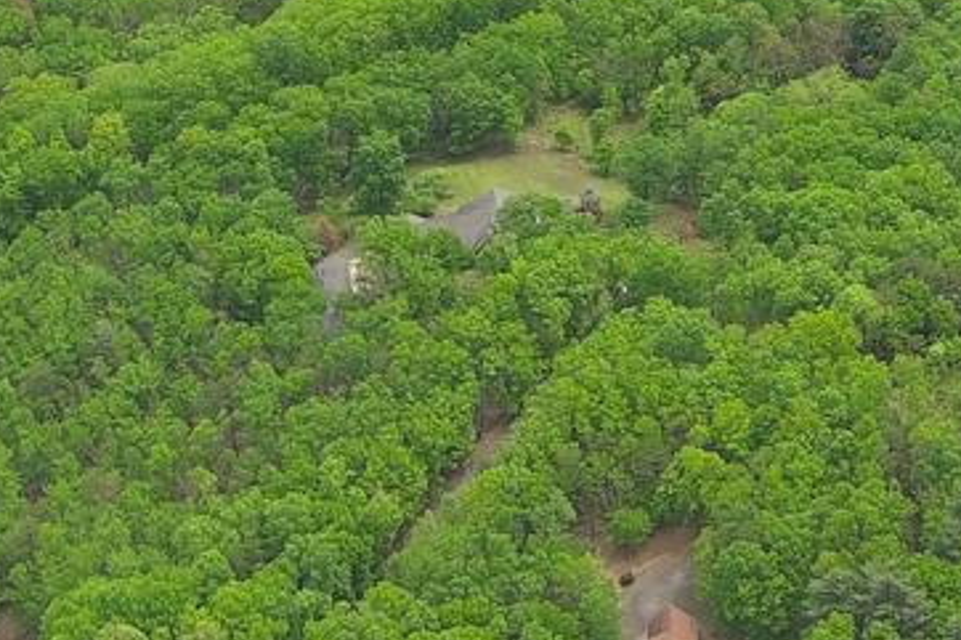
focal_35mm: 164
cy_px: -522
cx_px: 1683
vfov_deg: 8.1
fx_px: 4376
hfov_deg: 11.7
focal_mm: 10.57
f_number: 2.8
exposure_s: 1/501
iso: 100
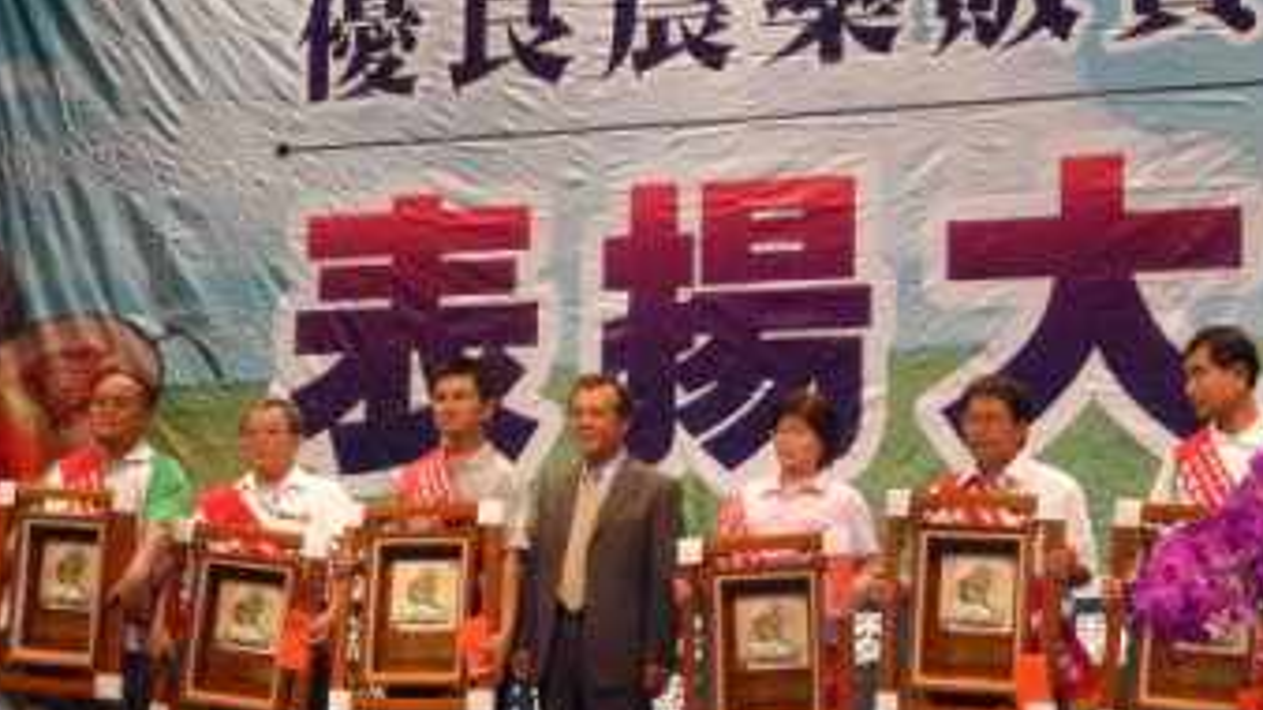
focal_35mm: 71
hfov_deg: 29.7
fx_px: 2377
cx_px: 688
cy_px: 467
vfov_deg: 16.9
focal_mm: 9.1
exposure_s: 1/30
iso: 640
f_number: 4.4
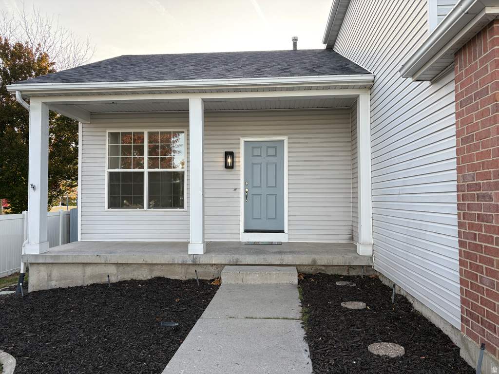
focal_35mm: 26
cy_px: 187
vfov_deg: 53.1
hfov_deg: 67.3
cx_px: 250
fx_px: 375
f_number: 1.6
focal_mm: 5.96
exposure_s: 1/581
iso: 50
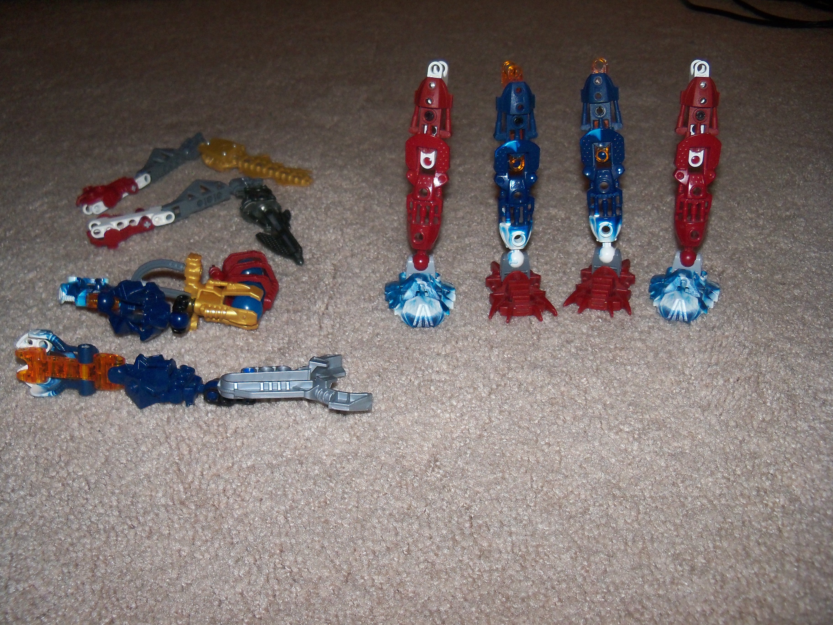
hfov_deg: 52.6
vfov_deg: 40.7
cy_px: 312
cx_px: 416
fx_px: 842
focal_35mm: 35
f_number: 3.5
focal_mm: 6.2
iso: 200
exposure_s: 1/30
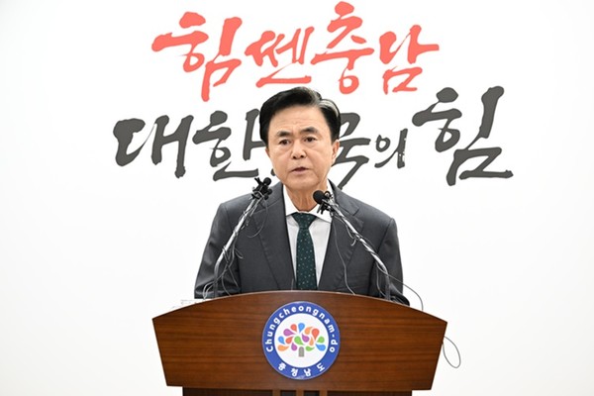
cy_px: 198
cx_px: 297
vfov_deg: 6.9
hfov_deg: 10.3
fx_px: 3300
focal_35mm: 200
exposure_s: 1/200
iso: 2000
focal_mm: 200
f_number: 6.3
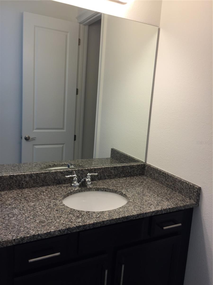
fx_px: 238
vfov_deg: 61.7
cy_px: 142
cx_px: 106
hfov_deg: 48.2
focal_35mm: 29
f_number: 2.2
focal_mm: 4.15
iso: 32
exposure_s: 1/40
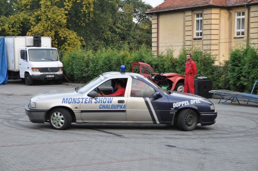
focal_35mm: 78
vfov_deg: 17.4
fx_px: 558
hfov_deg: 26.0
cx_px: 129
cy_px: 86
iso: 1800
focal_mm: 52
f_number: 4.8
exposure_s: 1/250
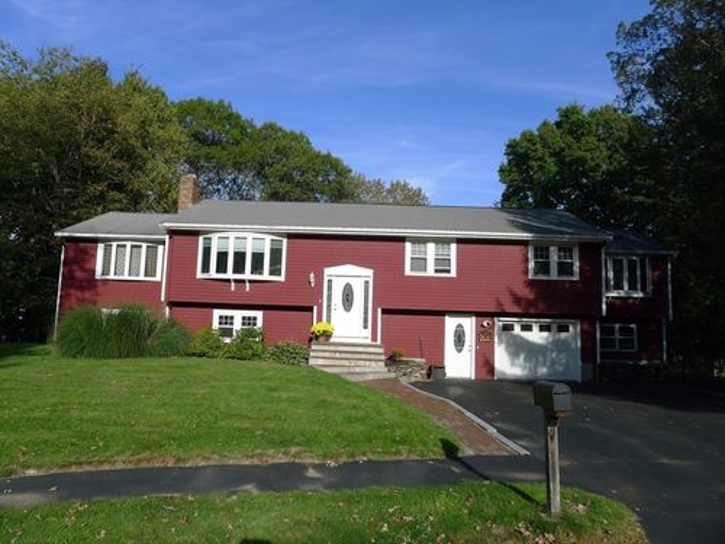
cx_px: 362
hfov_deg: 71.6
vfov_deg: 56.8
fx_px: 503
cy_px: 272
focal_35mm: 24
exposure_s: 1/640
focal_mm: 5.1
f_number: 4
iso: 80
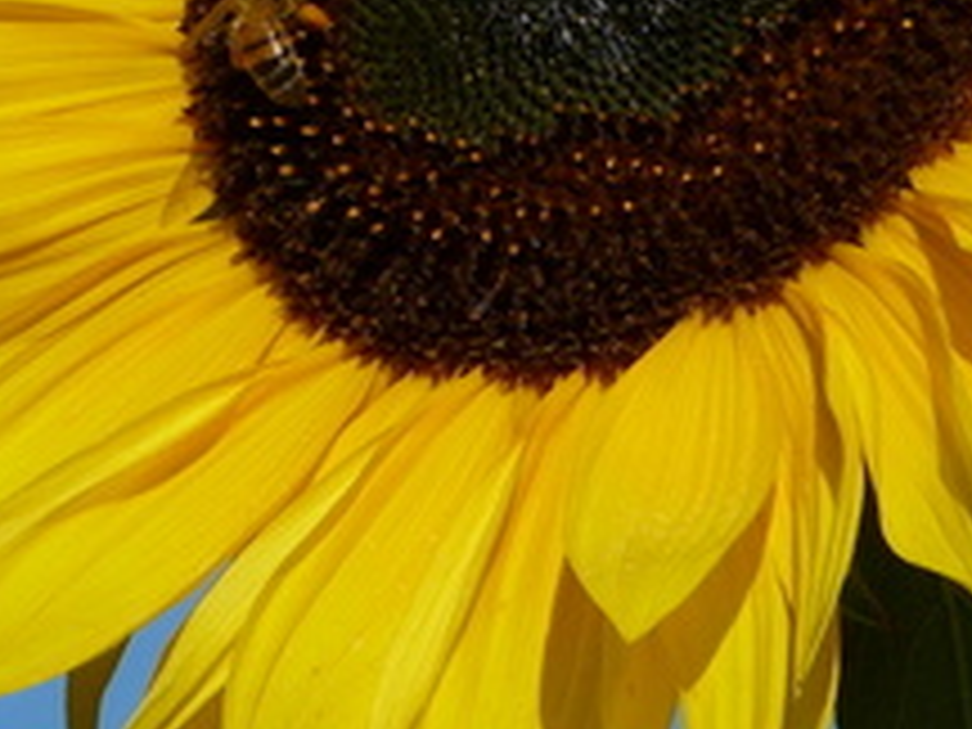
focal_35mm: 1779
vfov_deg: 0.8
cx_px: 482
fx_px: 49953
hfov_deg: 1.1
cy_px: -94
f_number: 5.6
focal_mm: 107.9
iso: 100
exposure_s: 1/640
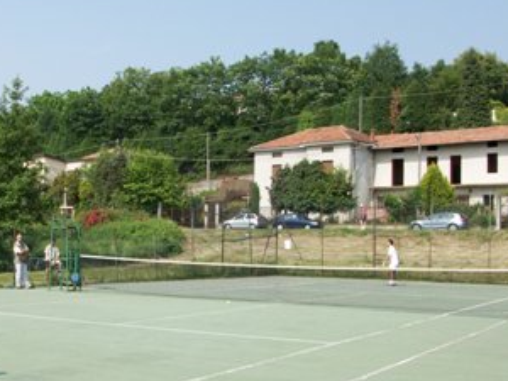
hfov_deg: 37.2
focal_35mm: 51
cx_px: 179
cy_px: 210
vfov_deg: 28.5
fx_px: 748
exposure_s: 1/264
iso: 64
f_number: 5.5
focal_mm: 5.7
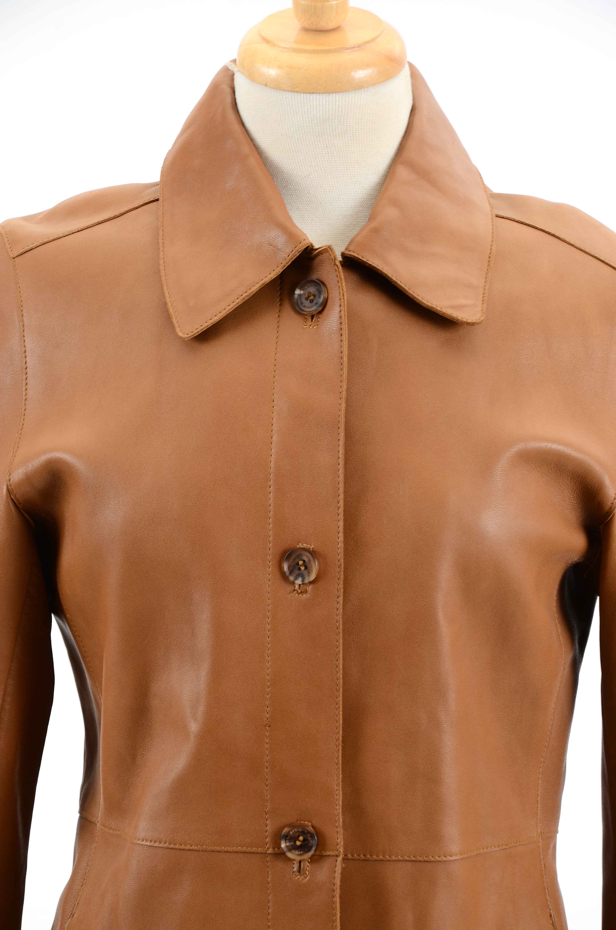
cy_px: 465
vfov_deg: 13.1
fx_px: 4060
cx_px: 308
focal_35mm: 158
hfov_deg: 8.7
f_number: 8
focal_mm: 105
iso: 160
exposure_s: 1/60
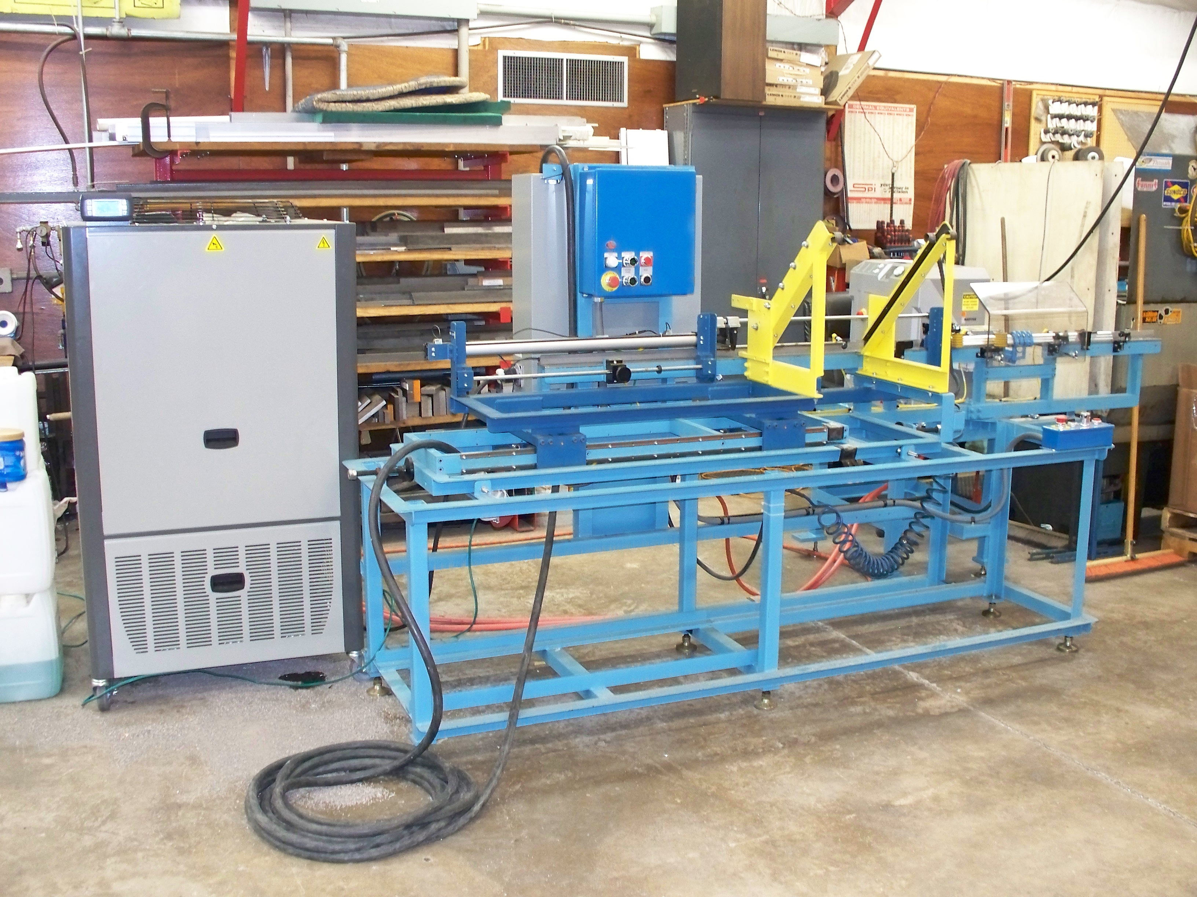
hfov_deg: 51.4
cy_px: 448
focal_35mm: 36
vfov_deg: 39.7
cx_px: 598
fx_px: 1245
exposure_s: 1/30
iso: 400
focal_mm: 7.54
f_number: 2.8
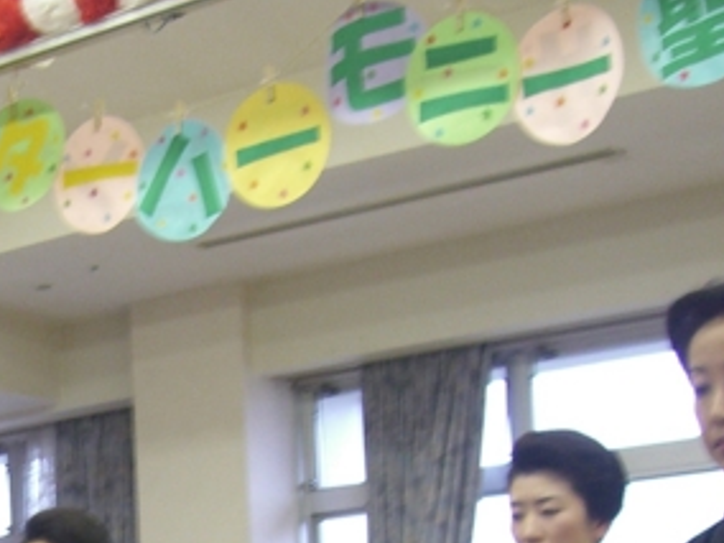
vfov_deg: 13.3
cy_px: 742
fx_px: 2238
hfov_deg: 18.0
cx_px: 13
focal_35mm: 107
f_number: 2.7
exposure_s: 1/15
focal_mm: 6.2
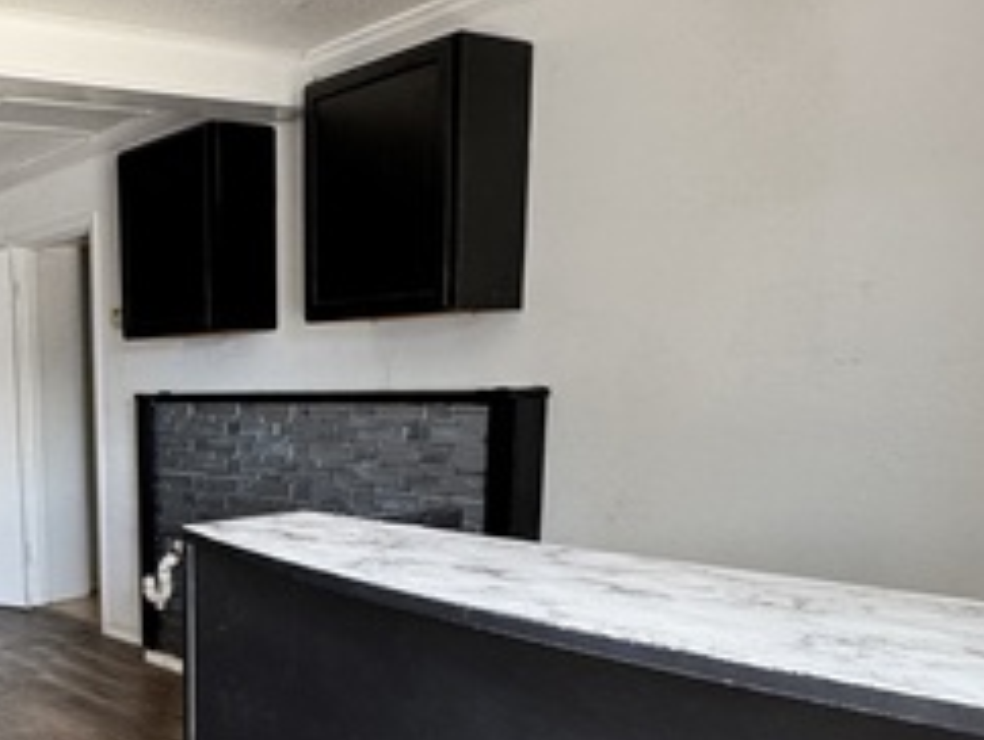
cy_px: 565
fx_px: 1053
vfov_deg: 37.7
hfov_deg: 44.4
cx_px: 53
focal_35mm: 37
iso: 250
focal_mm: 2.22
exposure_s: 1/99
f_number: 2.2
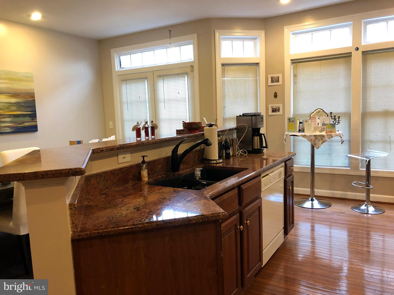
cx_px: 197
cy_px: 148
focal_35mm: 28
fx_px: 319
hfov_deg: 63.4
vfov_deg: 49.7
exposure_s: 1/15
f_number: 1.8
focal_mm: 3.99
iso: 64
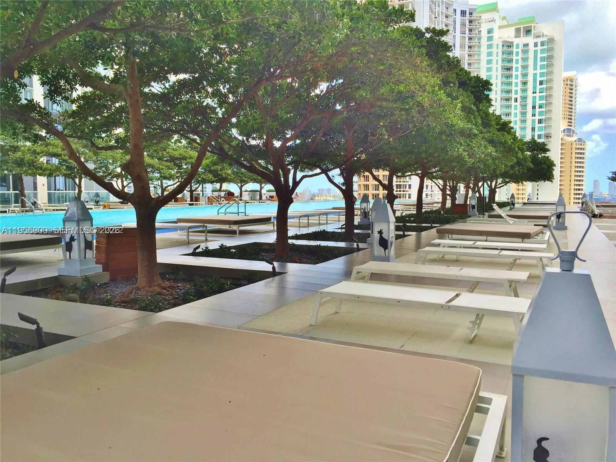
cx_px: 308
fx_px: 516
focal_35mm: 29
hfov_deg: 61.7
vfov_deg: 48.2
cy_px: 231
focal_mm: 4.15
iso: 32
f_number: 2.2
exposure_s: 1/514
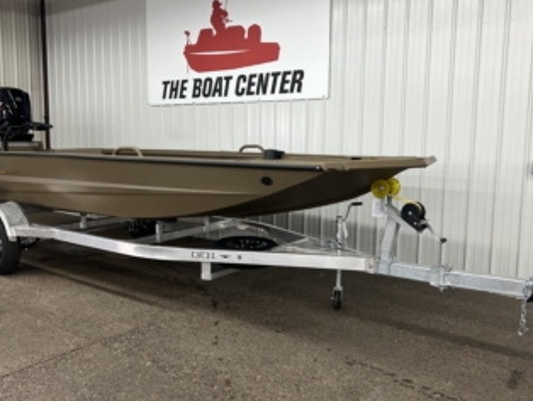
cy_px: 186
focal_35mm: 33
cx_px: 265
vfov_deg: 43.0
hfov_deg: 55.3
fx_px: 509
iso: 125
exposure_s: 1/120
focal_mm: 5.7
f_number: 1.5
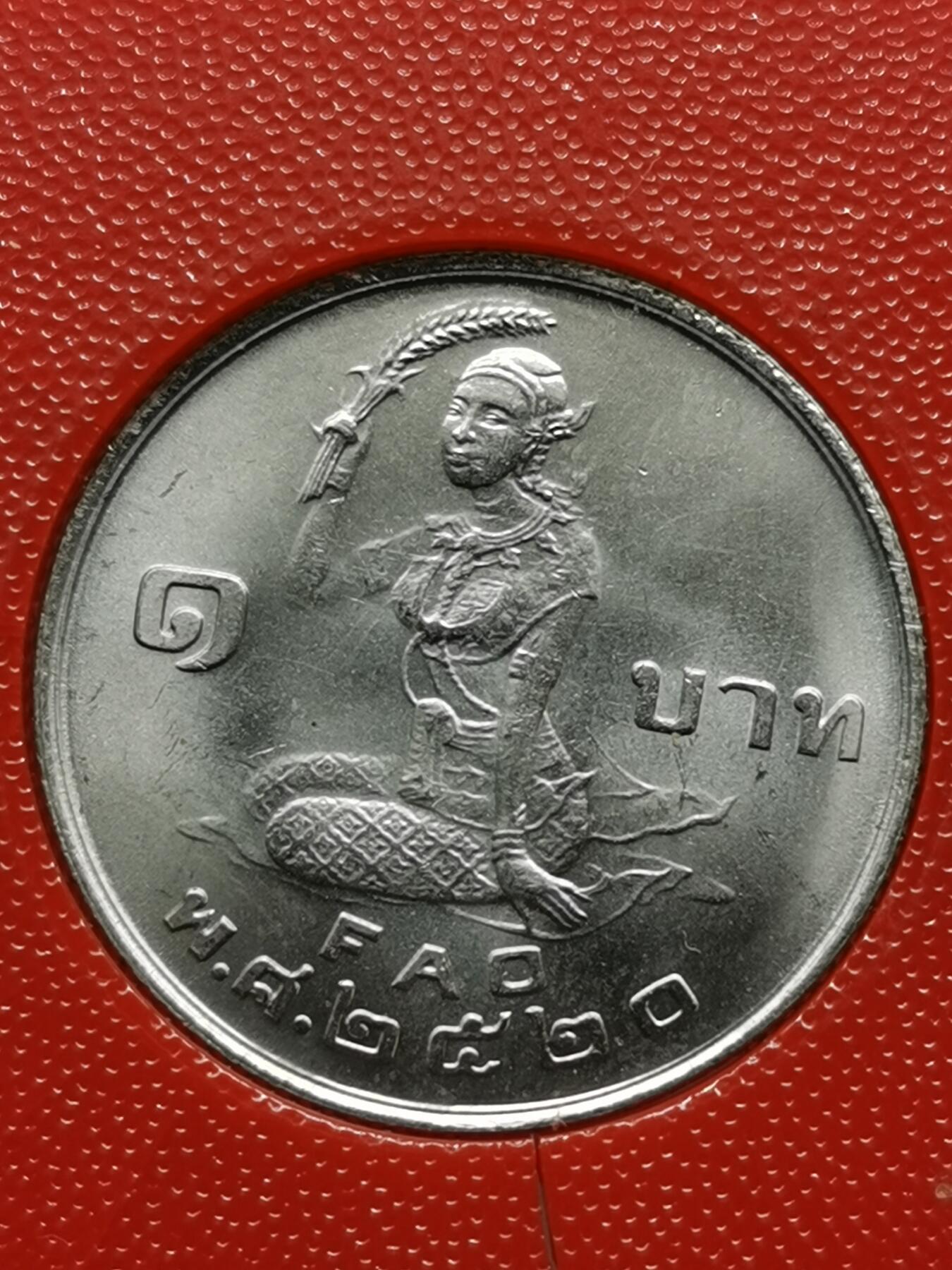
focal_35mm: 86
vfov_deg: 22.8
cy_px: 635
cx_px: 476
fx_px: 3154
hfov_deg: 17.2
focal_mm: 5.56
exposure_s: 1/100
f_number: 1.6
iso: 50
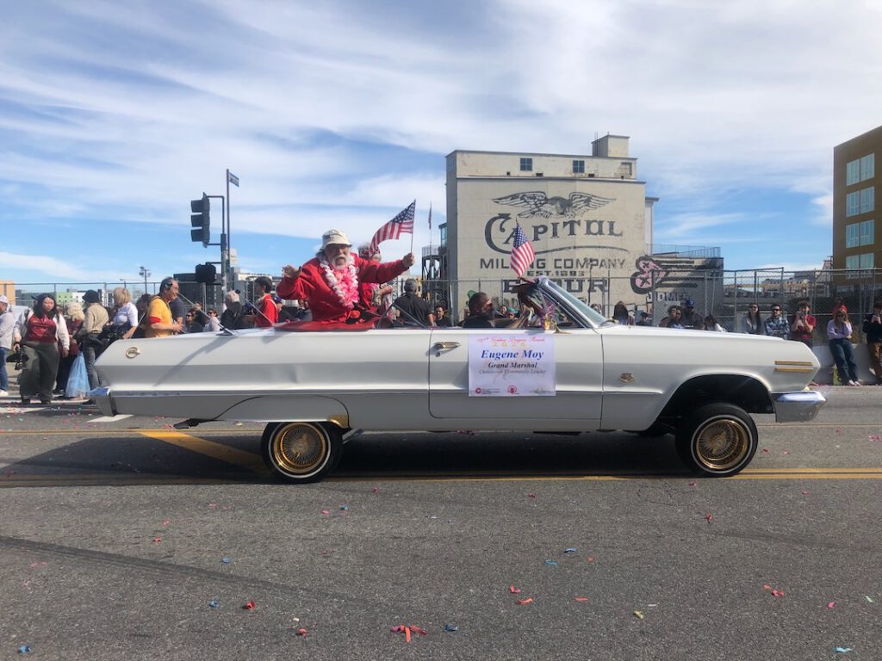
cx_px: 441
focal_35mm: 28
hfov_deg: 63.4
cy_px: 330
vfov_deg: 49.7
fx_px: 713
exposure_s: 1/2525
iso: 20
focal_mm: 3.99
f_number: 1.8
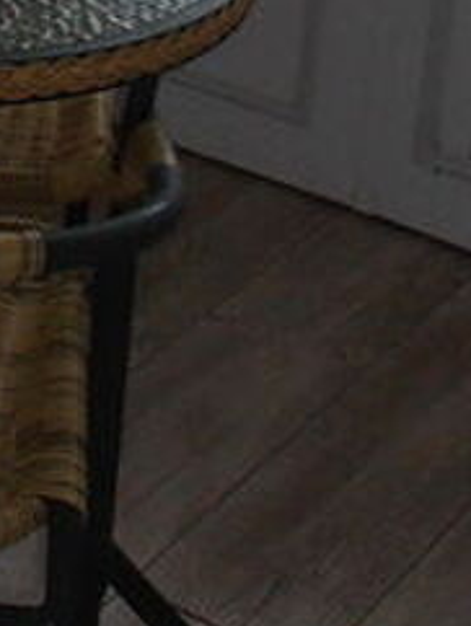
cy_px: -351
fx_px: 2391
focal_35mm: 132
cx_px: -181
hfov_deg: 10.9
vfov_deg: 13.9
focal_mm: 4.2
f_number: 3
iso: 125
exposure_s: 1/30
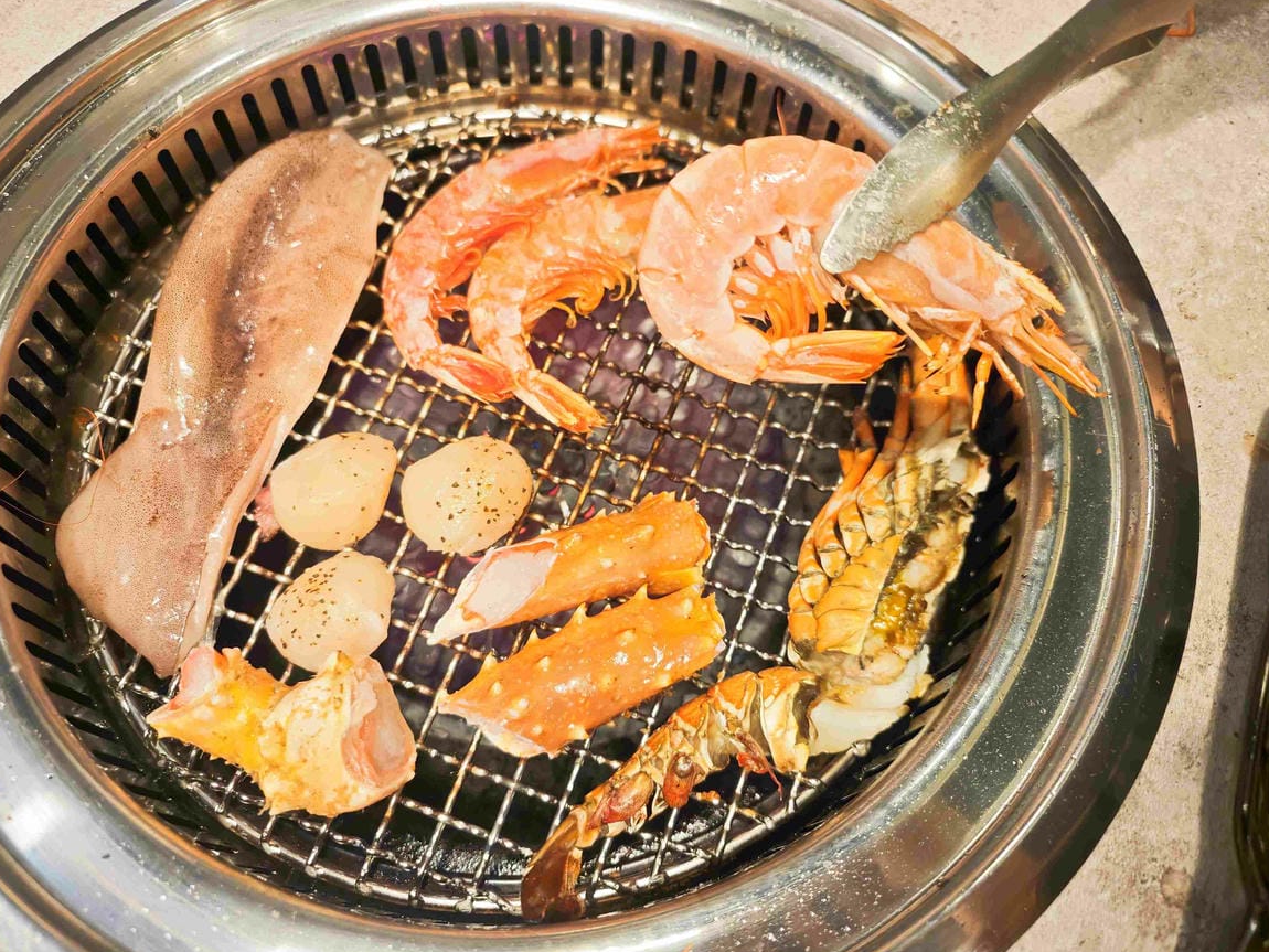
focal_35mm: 24
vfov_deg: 56.8
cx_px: 618
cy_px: 472
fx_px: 880
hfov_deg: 71.6
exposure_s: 1/180
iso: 800
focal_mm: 8.72
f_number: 2
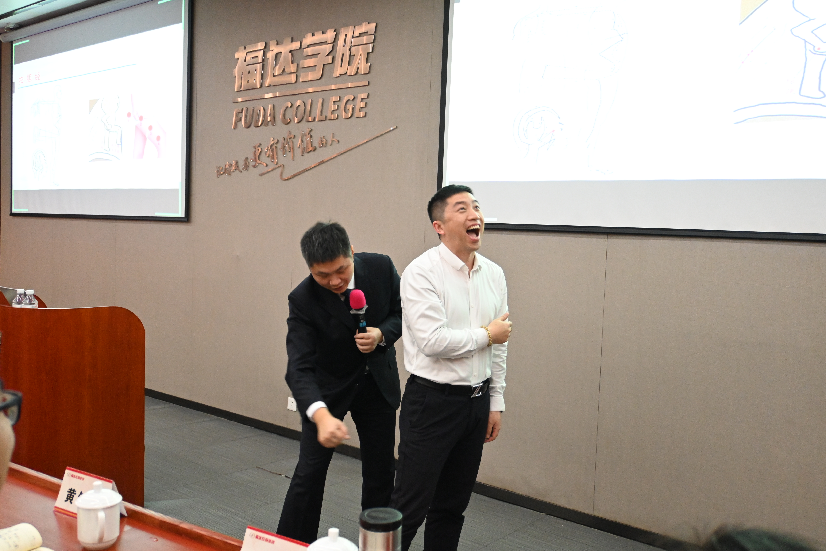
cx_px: 413
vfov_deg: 39.1
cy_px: 276
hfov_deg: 56.1
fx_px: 774
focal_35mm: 34
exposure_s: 1/60
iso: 3600
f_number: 4
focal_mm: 22.5
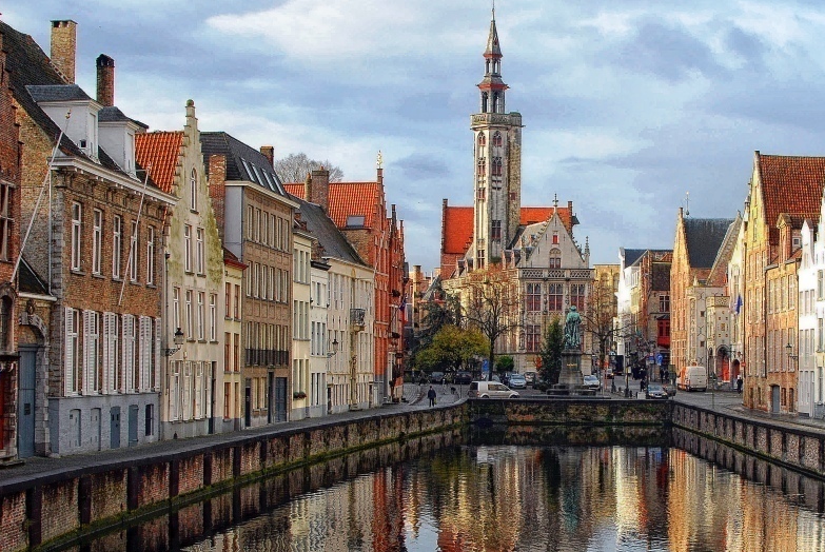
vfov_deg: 19.9
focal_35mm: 69
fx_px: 1575
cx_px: 523
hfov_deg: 29.2
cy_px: 336
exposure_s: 1/200
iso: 400
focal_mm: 35
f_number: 7.1
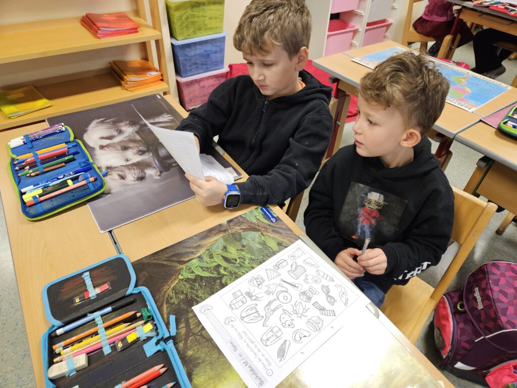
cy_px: 194
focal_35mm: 23
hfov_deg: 73.9
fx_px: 344
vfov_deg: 58.9
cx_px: 258
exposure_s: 1/100
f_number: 1.8
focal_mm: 5.4
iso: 500
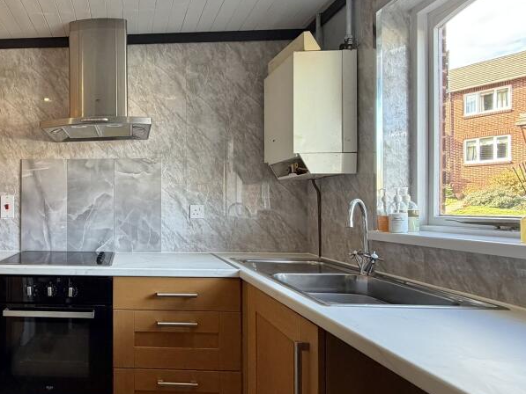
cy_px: 206
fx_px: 365
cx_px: 105
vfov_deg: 56.8
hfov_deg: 65.1
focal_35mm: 24
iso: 250
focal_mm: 2.22
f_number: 2.2
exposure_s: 1/121
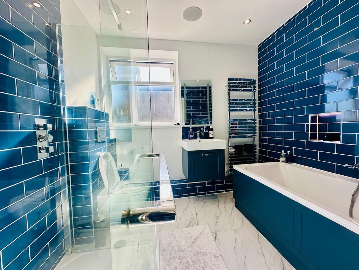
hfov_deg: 102.1
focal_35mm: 14
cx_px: 180
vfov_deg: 85.7
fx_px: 145
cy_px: 135
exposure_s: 1/270
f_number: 2.2
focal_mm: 2.22
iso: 40
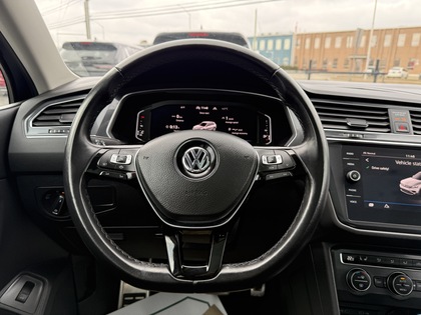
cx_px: 210
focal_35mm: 24
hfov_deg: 71.6
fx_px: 292
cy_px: 158
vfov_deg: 56.8
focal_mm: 6.76
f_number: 1.78
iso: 125
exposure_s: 1/183
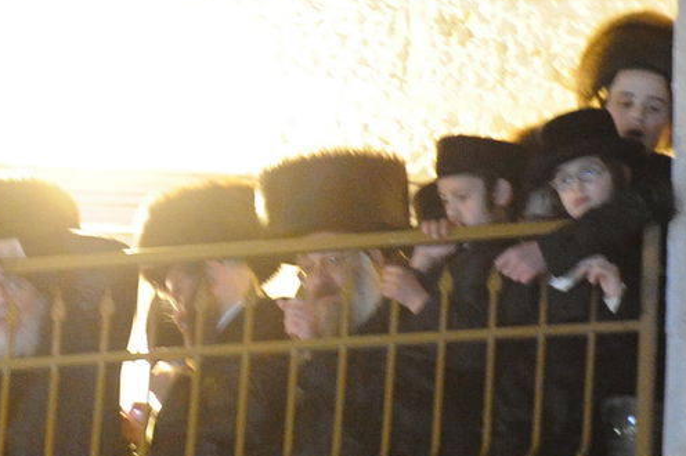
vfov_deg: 2.4
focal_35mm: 564
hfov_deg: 3.7
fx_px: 10740
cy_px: 236
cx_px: 109
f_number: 2.8
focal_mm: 200
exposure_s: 1/20
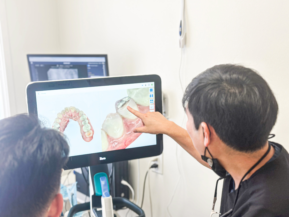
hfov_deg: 39.7
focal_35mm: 48
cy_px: 108
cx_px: 144
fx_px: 401
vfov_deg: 30.3
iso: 80
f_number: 1.8
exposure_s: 1/160
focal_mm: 6.86
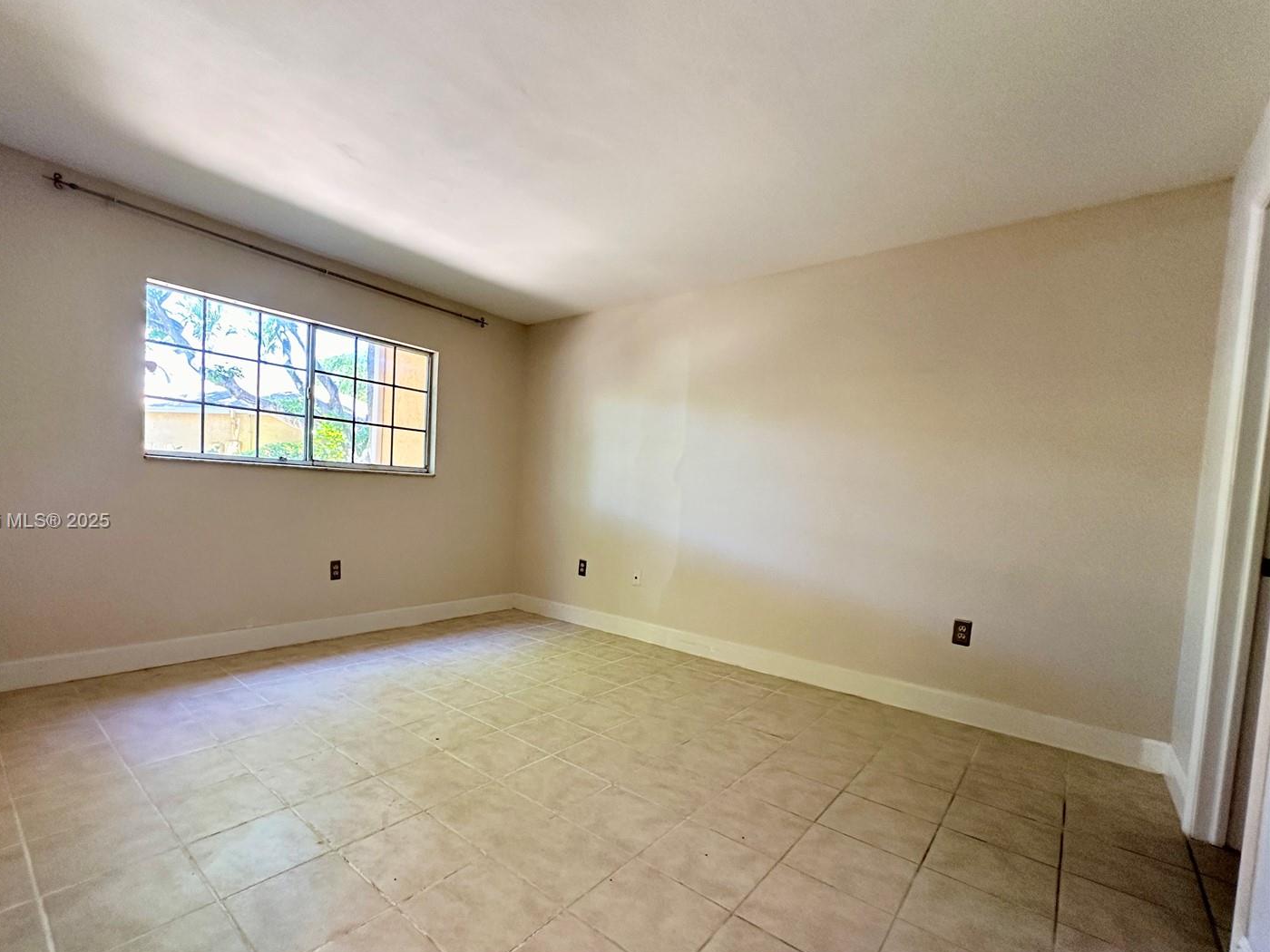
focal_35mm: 16
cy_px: 522
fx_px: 587
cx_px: 545
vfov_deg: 77.9
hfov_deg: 93.9
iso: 200
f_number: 2.2
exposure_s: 1/60
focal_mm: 2.22
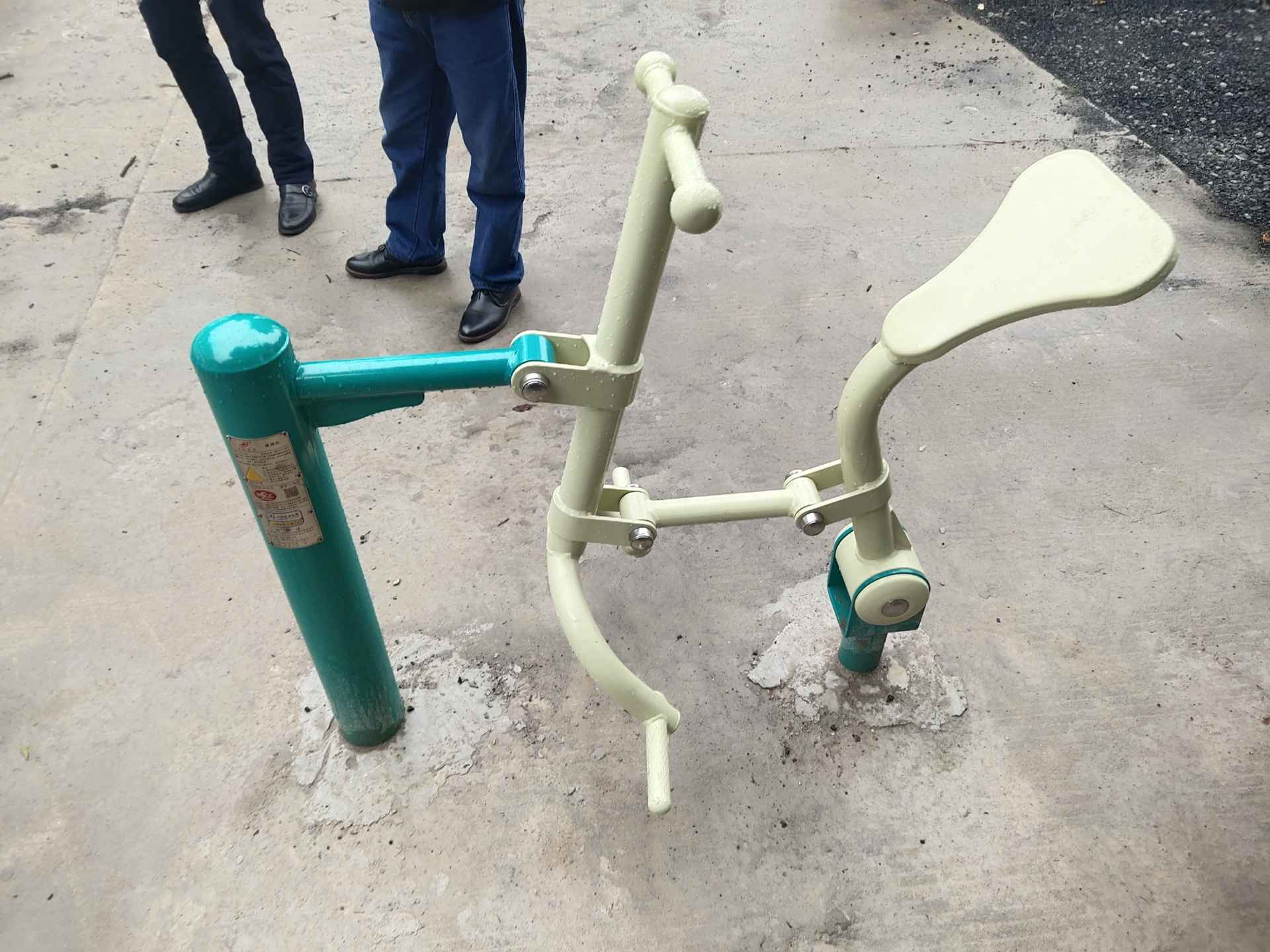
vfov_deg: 46.8
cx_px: 635
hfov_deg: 60.0
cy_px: 476
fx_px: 1101
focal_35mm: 30
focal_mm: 4.35
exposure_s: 1/859
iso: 50
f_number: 1.79
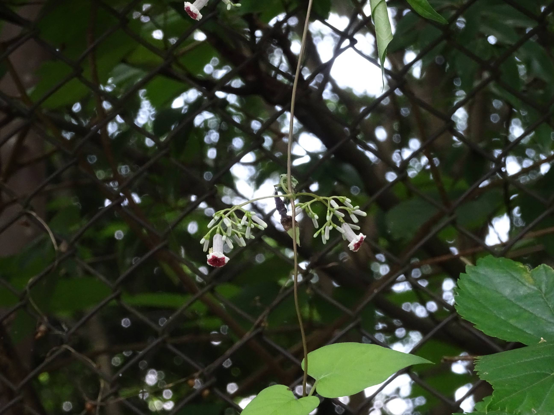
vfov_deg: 7.9
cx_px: 277
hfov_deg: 10.5
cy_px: 208
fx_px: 3025
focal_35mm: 189
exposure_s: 1/200
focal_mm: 32.2
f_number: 5.6
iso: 640
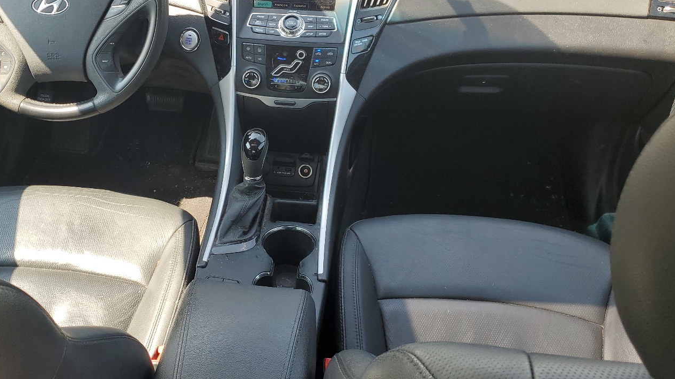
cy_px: 182
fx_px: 644
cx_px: 252
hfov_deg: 54.6
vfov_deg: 32.8
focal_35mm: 36
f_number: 1.5
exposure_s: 1/278
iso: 50
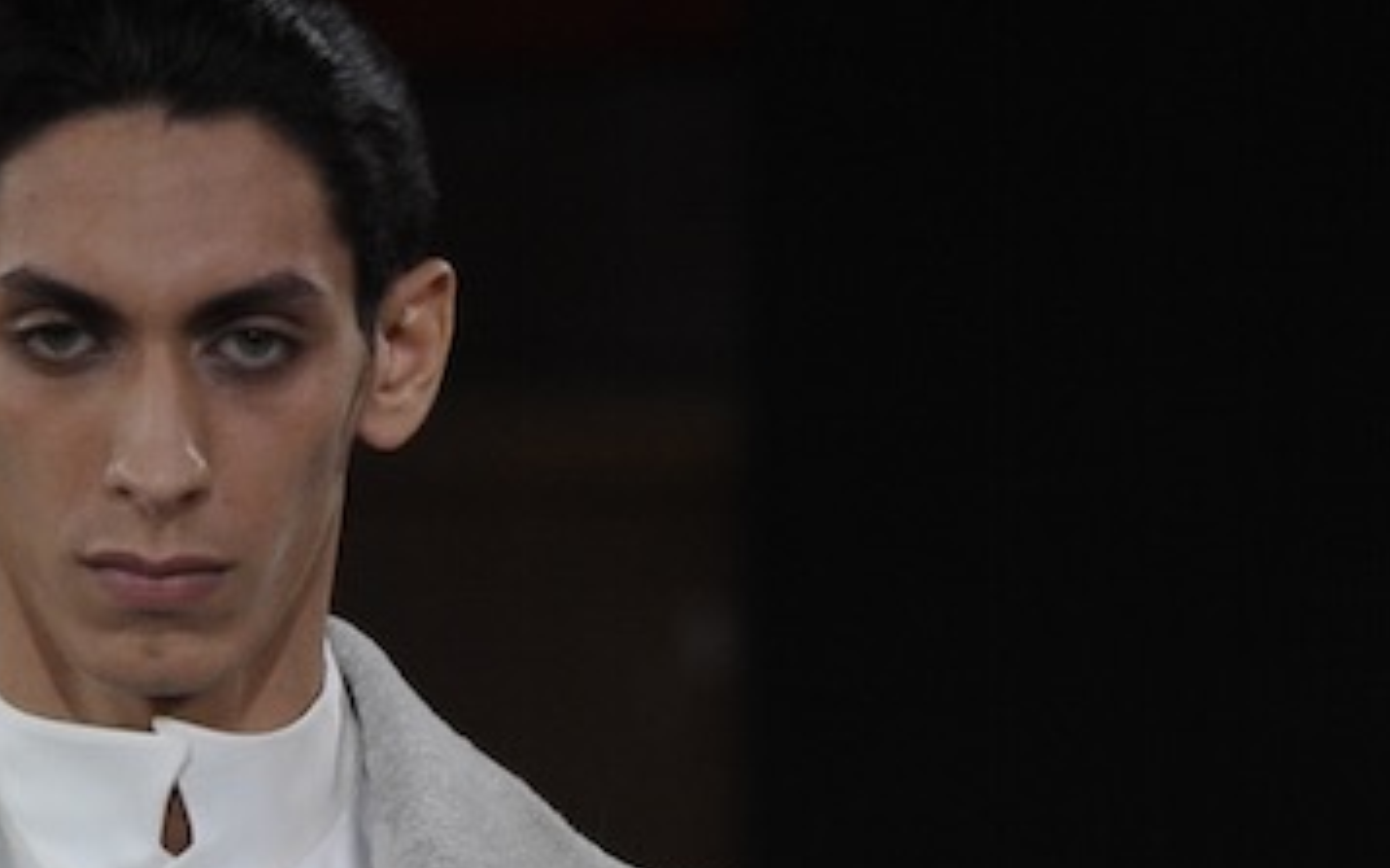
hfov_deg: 2.4
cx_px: 288
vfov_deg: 1.5
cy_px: 2785
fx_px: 32498
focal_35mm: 858
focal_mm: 200
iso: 1000
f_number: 4.5
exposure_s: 1/500
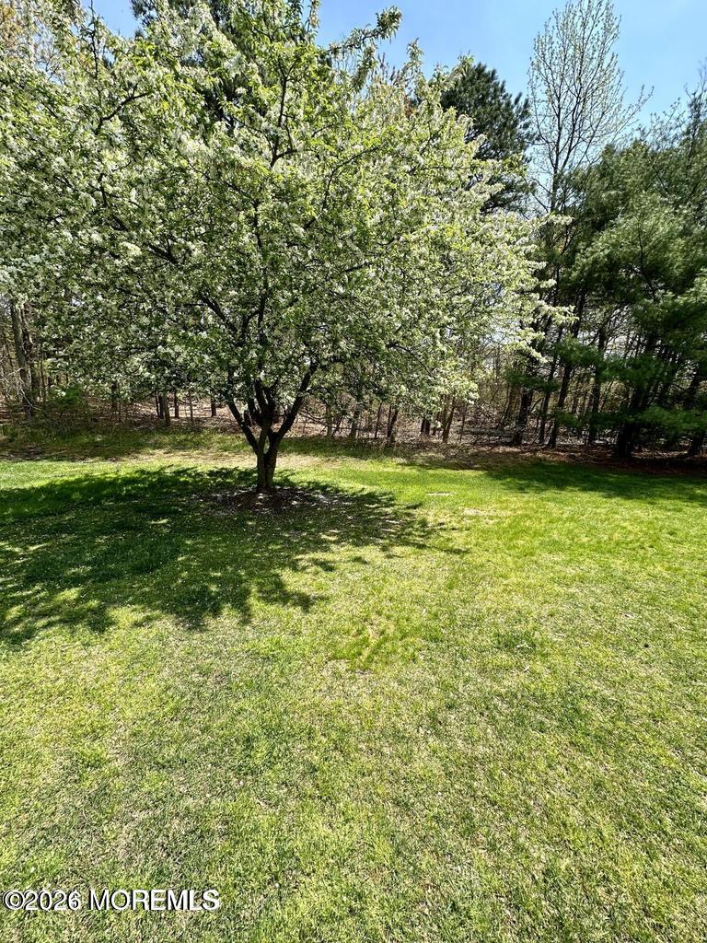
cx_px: 354
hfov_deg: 85.7
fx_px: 381
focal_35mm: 14
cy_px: 472
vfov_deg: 102.1
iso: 40
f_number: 2.2
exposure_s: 1/643
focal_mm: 2.22
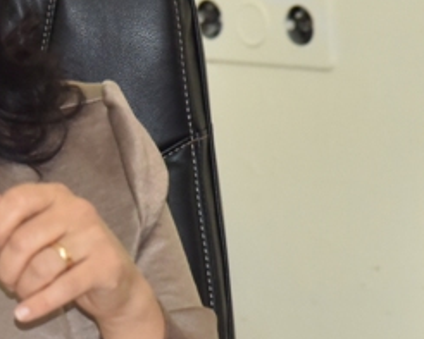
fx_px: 5888
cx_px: -102
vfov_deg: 3.3
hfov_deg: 4.1
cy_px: 111
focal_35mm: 469
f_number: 6.3
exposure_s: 1/125
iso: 2000
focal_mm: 120
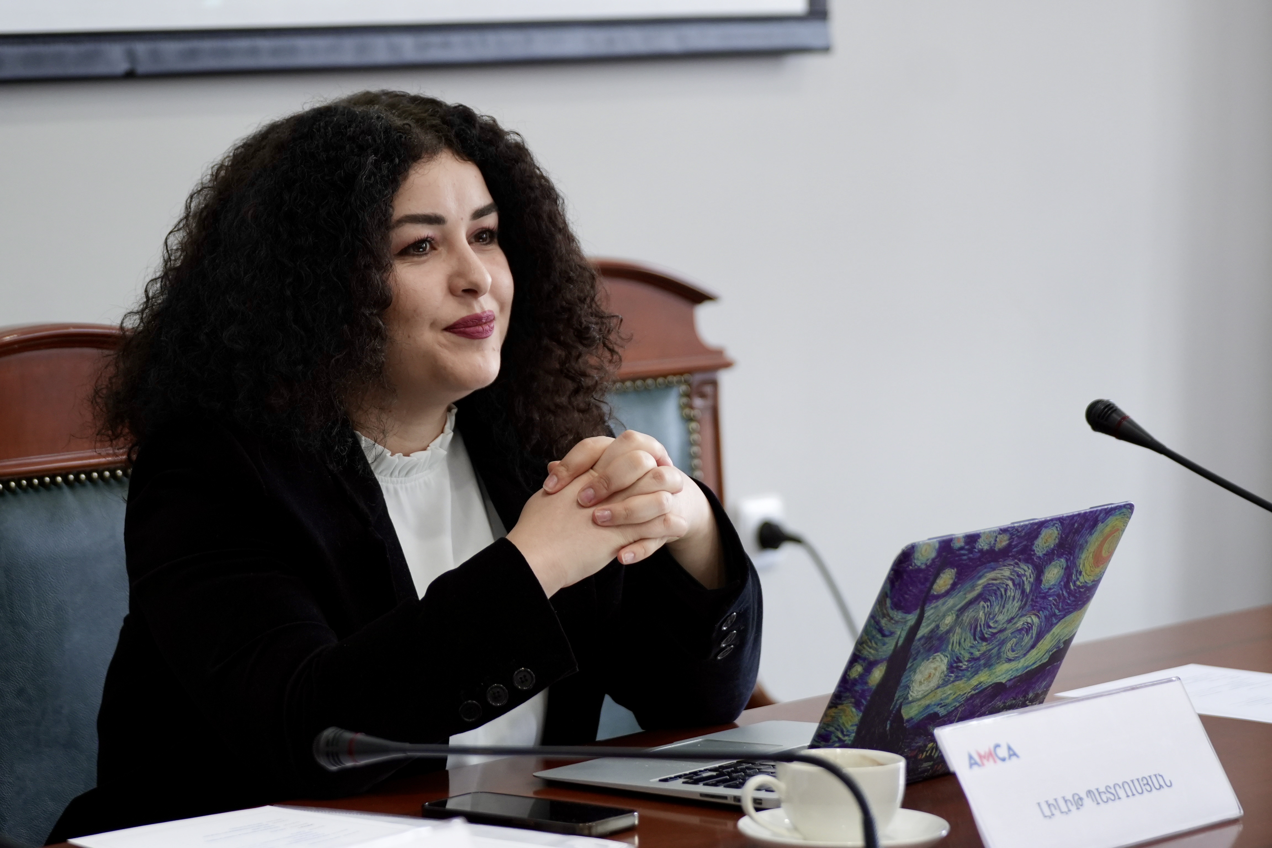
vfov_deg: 9.9
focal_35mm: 138
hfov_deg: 14.9
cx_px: 636
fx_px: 4876
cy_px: 424
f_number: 2.8
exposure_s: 1/160
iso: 1000
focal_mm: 92
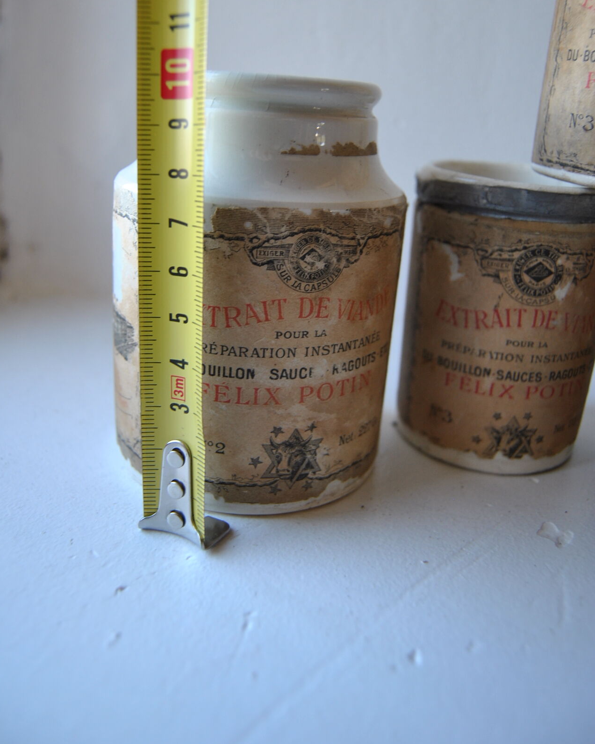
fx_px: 717
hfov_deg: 45.1
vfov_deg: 54.6
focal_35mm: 33
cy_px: 312
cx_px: 300
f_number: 4
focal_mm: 19
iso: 200
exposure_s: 1/60
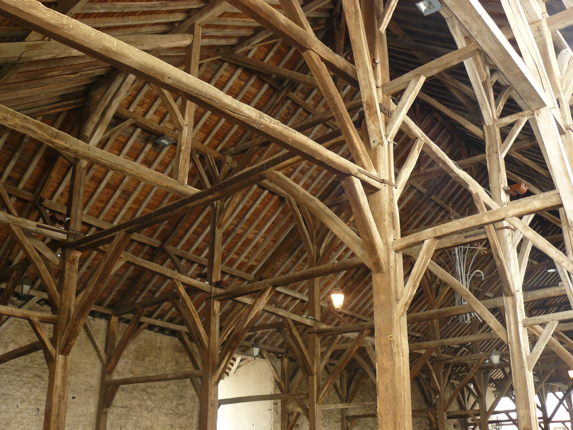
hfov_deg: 51.4
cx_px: 286
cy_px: 215
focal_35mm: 36
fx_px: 596
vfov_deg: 39.7
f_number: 3.6
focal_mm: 6
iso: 100
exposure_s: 1/13
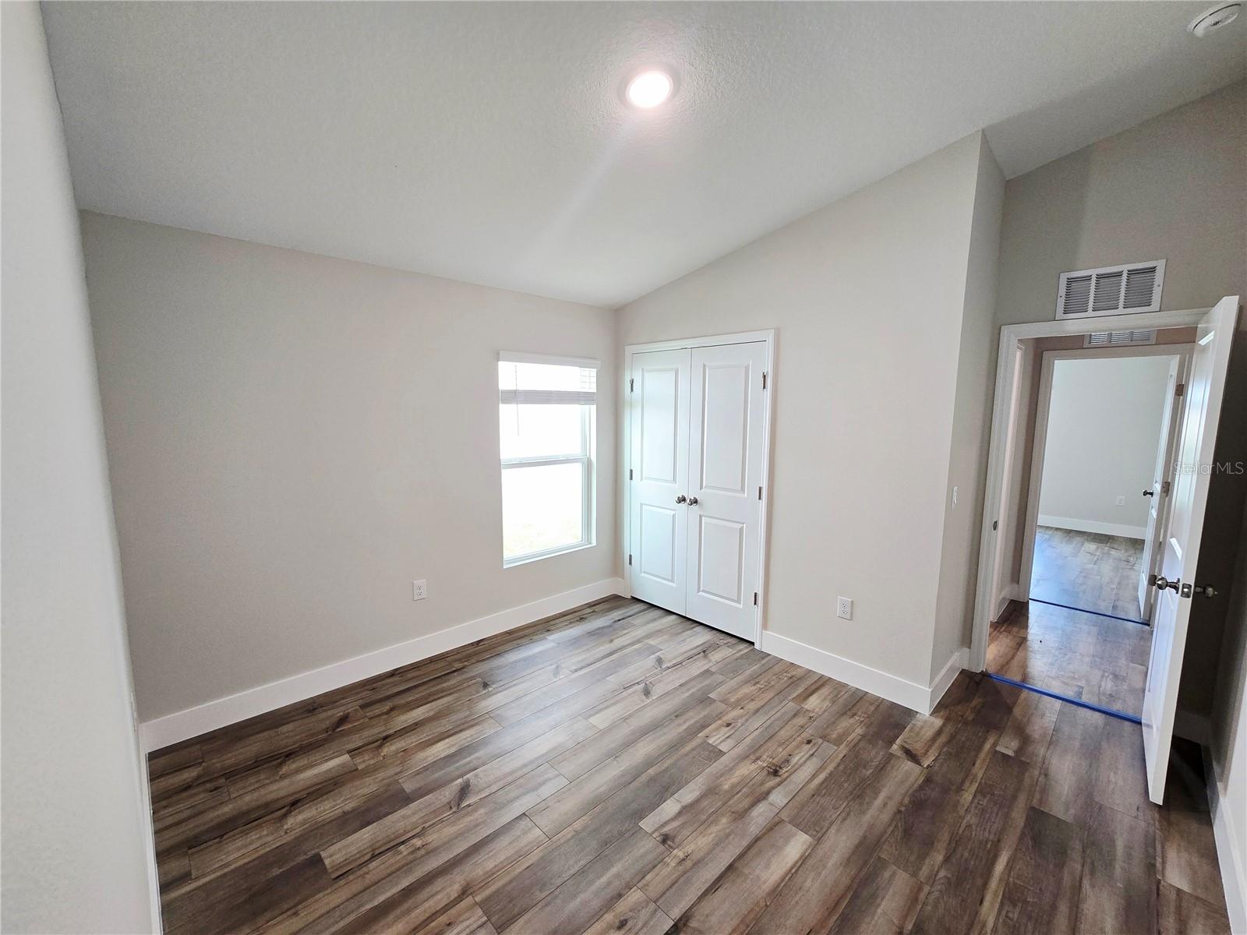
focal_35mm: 13
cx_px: 624
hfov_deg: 106.2
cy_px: 468
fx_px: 468
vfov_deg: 89.9
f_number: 2.2
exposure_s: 1/60.2
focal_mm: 2.2
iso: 100
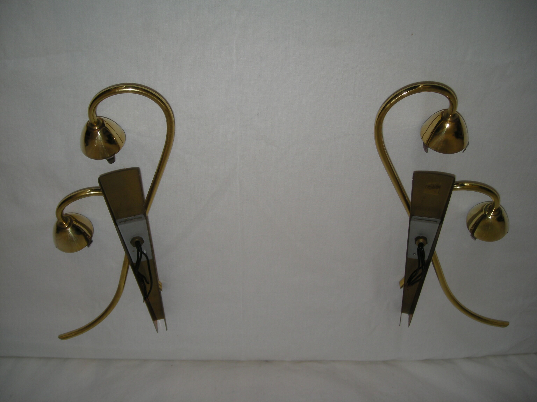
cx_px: 268
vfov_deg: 40.7
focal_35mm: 35
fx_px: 543
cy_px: 201
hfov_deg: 52.6
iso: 50
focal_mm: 5.7
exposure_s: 1/43.5
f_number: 2.8
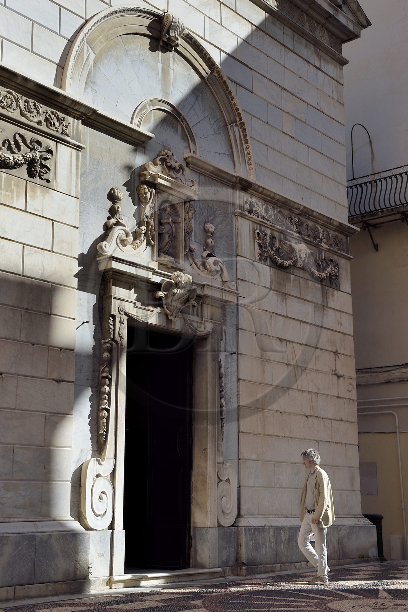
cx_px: 204
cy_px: 306
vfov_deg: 41.1
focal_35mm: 48
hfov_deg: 28.1
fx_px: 816
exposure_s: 1/250
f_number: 11
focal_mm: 48
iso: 200
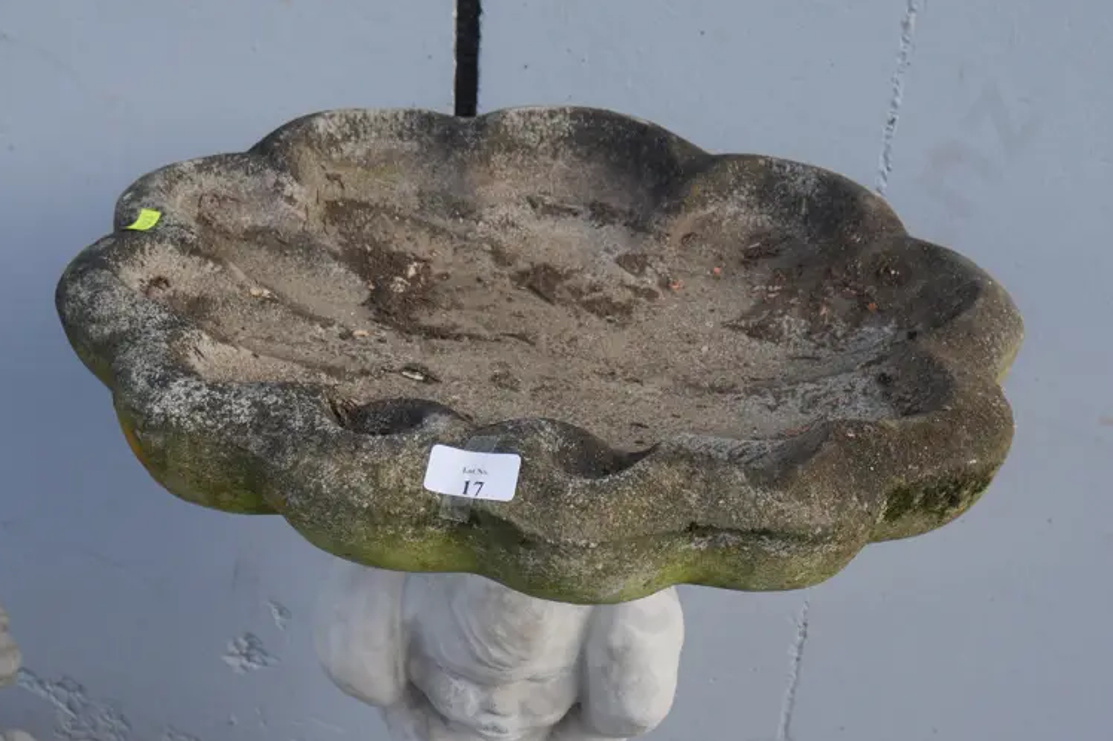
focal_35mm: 57
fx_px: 1761
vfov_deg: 23.0
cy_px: 708
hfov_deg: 35.1
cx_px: 560
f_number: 6.3
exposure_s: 1/200
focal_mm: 20
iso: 200
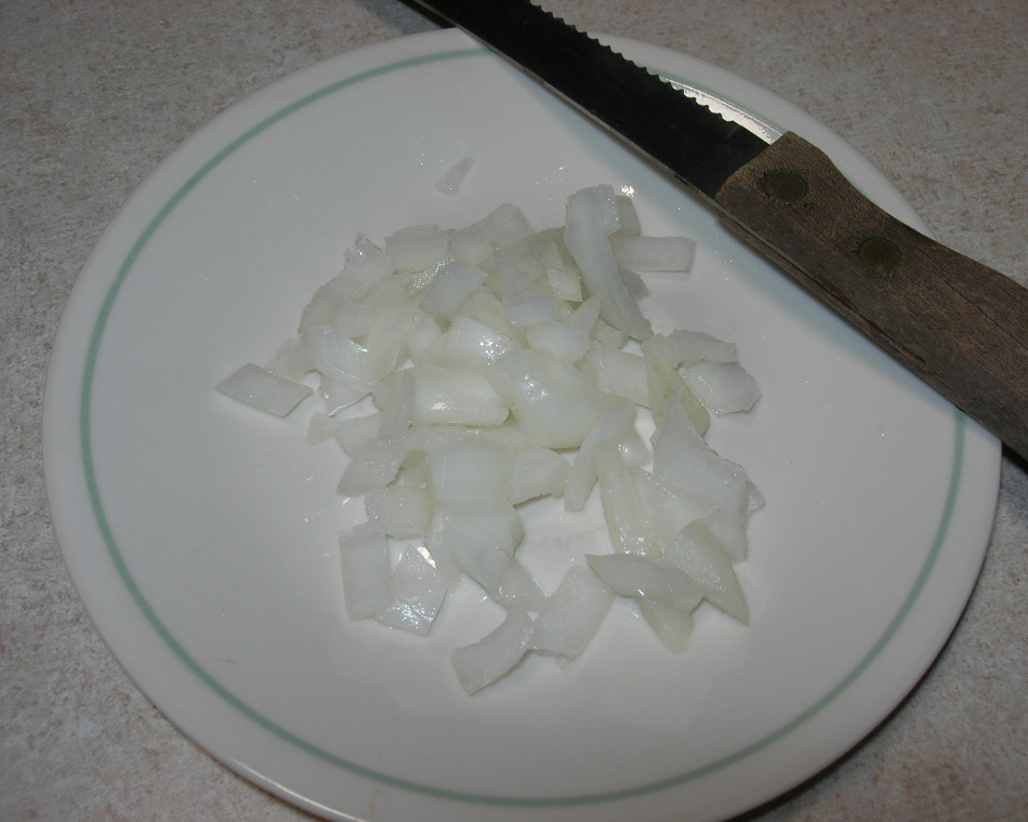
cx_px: 538
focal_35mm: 40
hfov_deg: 45.8
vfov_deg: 37.3
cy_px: 414
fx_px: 1217
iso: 64
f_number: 4.8
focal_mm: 7.8
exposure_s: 1/60.1
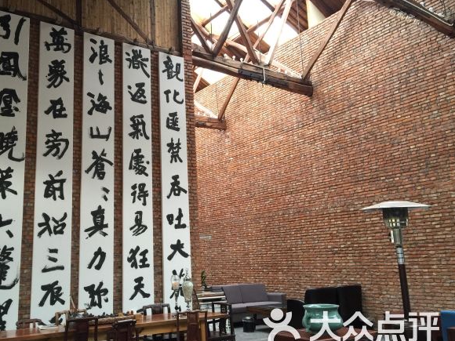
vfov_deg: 40.7
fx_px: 460
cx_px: 185
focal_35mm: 35
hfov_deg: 52.3
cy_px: 162
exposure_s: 1/30
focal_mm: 4.15
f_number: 2.2
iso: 50
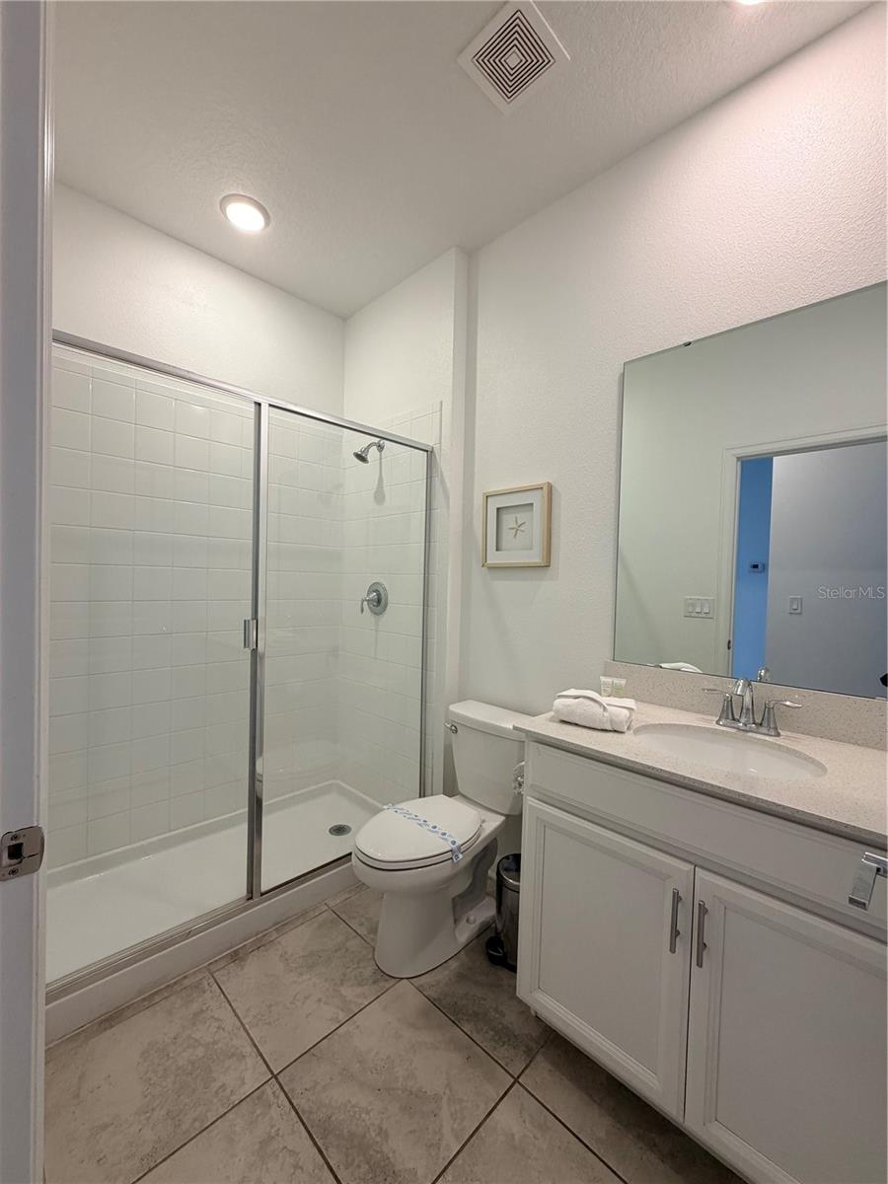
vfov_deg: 102.1
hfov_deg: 85.7
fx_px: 479
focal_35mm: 14
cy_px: 592
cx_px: 444
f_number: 2.2
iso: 160
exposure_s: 1/120
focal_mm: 2.22
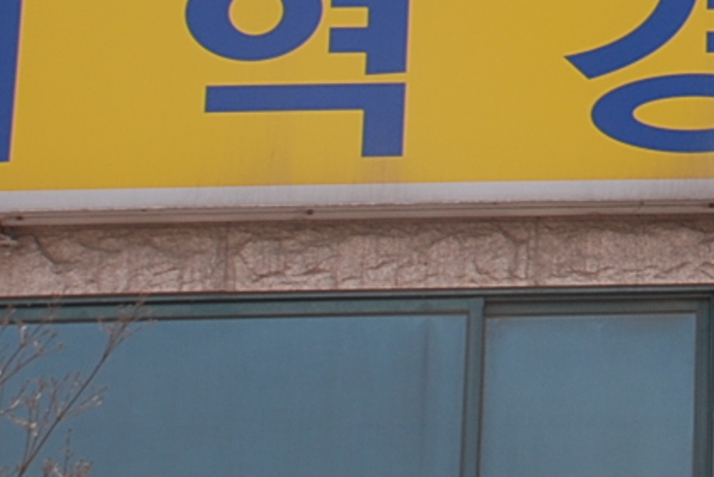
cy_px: -334
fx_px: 4406
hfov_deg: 8.9
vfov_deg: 6.1
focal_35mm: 222
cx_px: 1259
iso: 100
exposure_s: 1/160
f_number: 6.3
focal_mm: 32
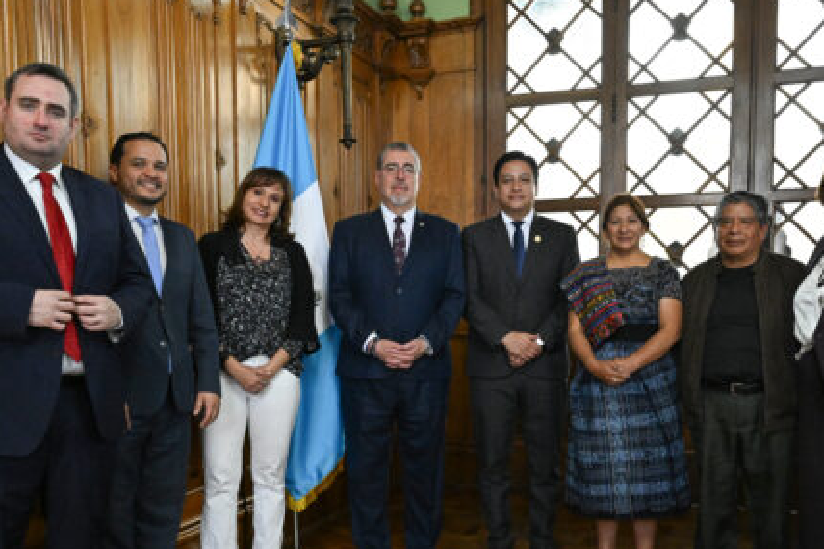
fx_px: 869
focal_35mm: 38
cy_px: 377
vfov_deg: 34.6
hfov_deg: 50.7
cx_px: 408
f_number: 4.5
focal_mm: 25
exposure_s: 1/160
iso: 6400
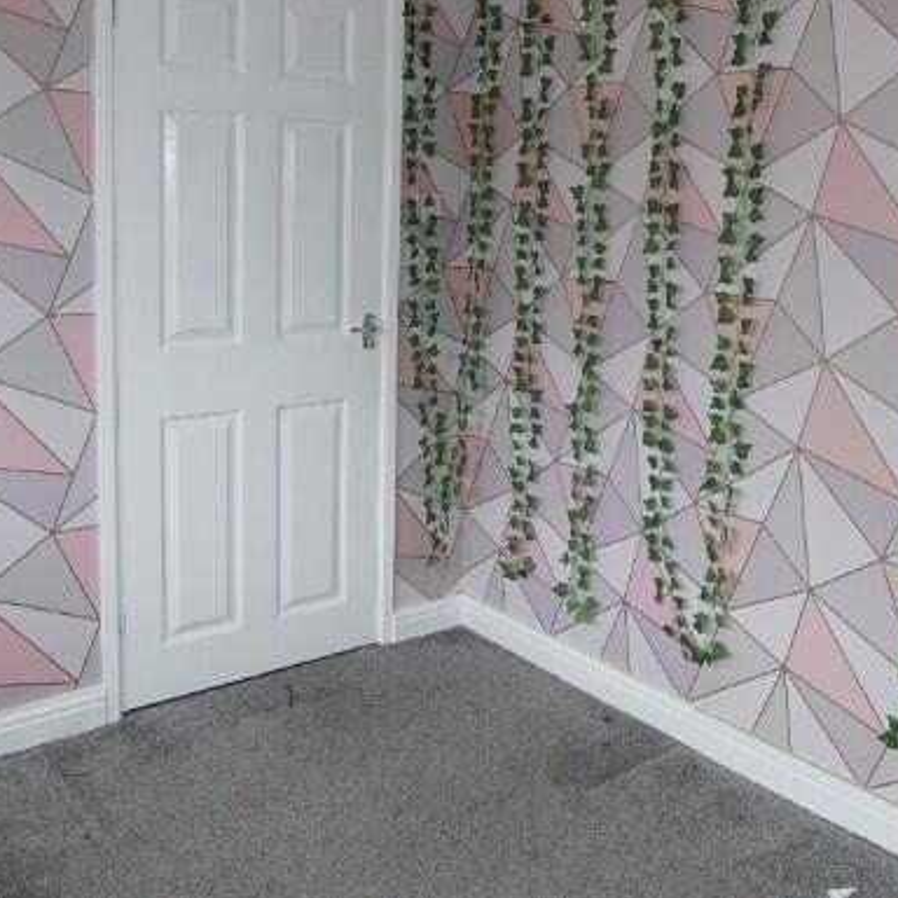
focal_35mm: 34
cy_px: 385
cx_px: 550
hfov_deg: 48.1
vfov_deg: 48.3
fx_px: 998
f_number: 4
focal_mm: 10
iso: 320
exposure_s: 1/160
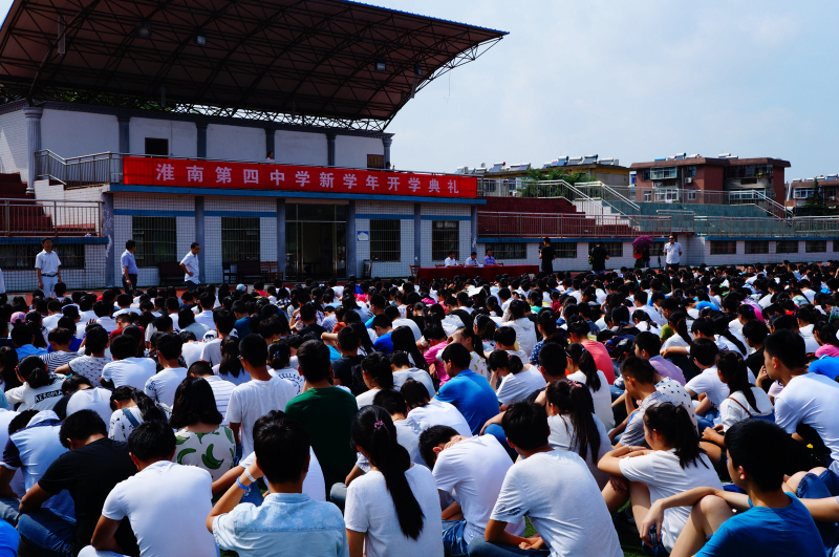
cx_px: 420
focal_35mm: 40
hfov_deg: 48.0
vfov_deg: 32.9
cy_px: 278
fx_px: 943
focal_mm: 27
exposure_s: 1/800
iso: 200
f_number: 8
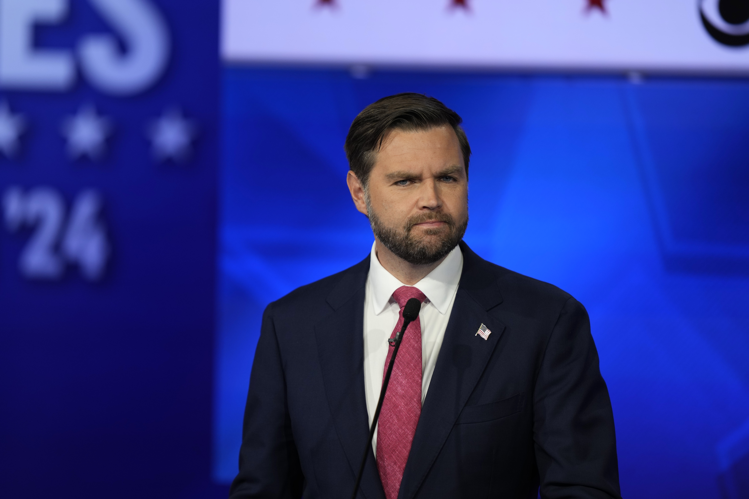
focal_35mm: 400
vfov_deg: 3.4
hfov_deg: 5.2
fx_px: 8322
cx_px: 374
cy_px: 250
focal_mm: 400
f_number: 2.8
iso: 500
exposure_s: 1/200
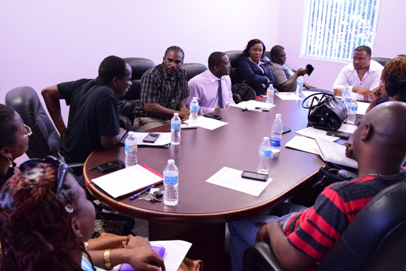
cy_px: 128
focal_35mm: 29
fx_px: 327
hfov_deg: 63.6
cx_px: 196
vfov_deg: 45.0
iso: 3200
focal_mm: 18
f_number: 4
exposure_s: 1/60
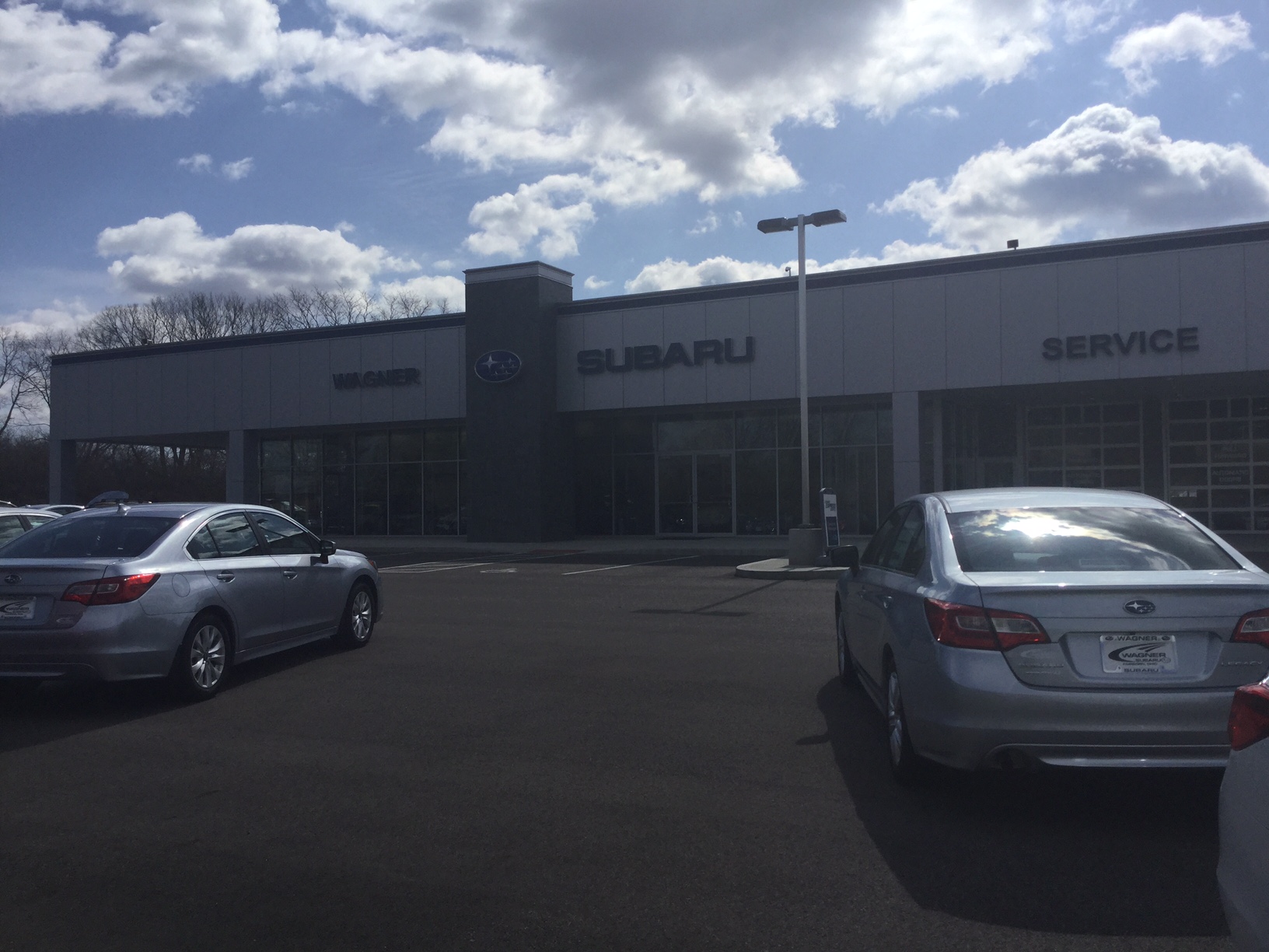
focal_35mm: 31
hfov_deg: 58.4
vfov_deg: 45.4
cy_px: 476
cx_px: 634
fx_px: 1136
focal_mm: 3.3
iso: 25
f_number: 2.4
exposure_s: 1/3268
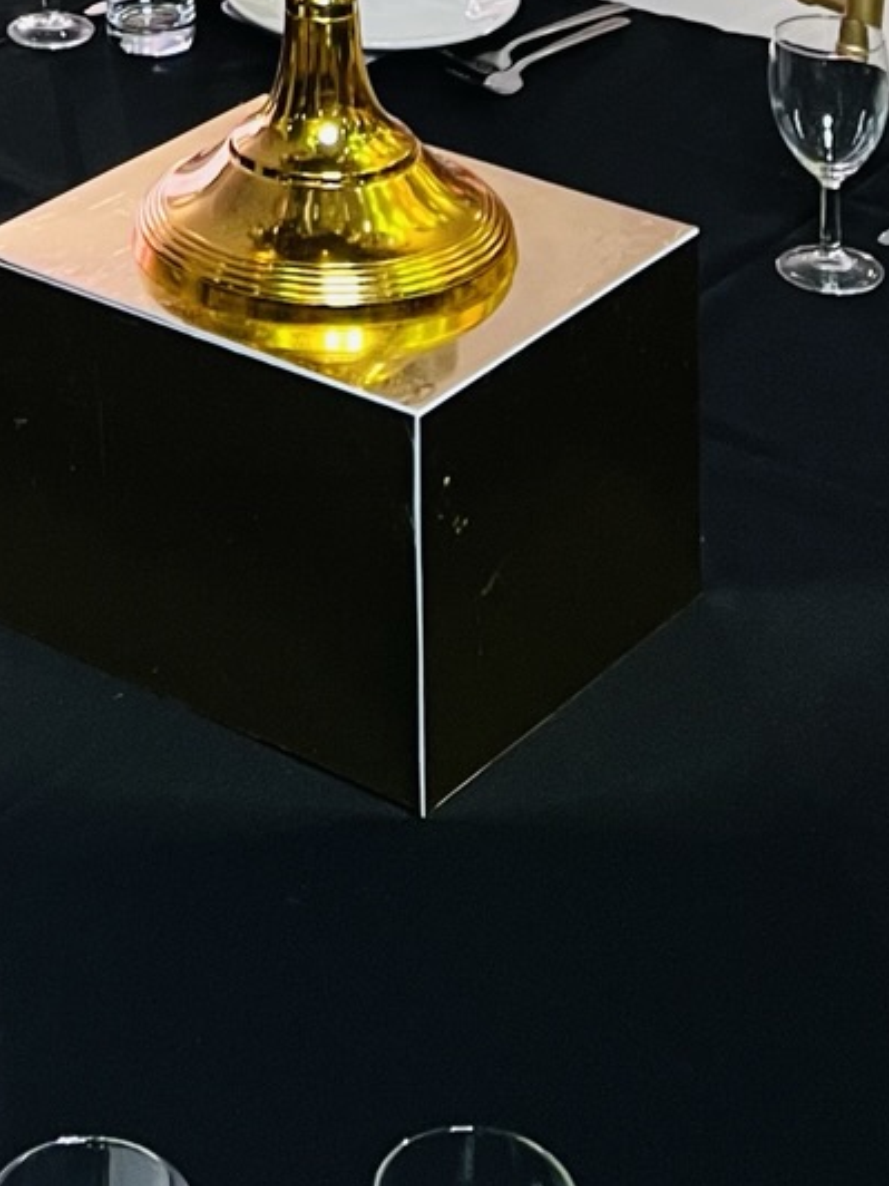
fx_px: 3424
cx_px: 49
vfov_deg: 16.4
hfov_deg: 14.6
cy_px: -950
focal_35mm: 100
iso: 125
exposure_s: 1/60
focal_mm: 5.7
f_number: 1.5
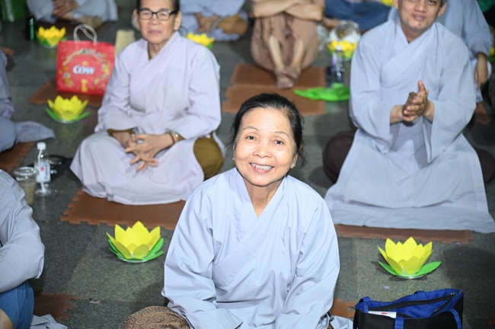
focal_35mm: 82
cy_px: 164
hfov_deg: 24.8
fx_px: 1126
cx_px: 248
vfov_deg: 16.6
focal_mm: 82
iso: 5000
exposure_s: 1/200
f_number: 4
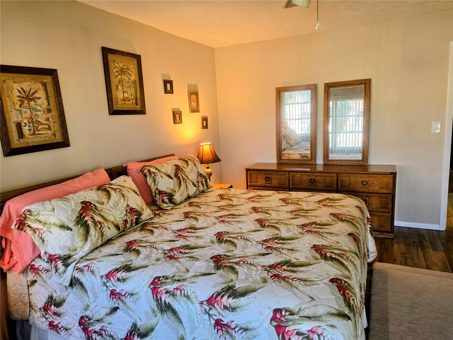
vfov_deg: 58.9
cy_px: 170
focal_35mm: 23
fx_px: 301
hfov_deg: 73.9
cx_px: 226
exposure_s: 1/120
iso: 100
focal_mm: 5.4
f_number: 1.8
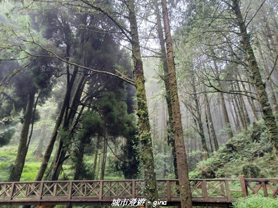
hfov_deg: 69.4
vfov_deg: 54.9
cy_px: 104
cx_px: 139
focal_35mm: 25
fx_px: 201
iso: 250
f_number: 1.8
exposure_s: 1/39
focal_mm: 4.6
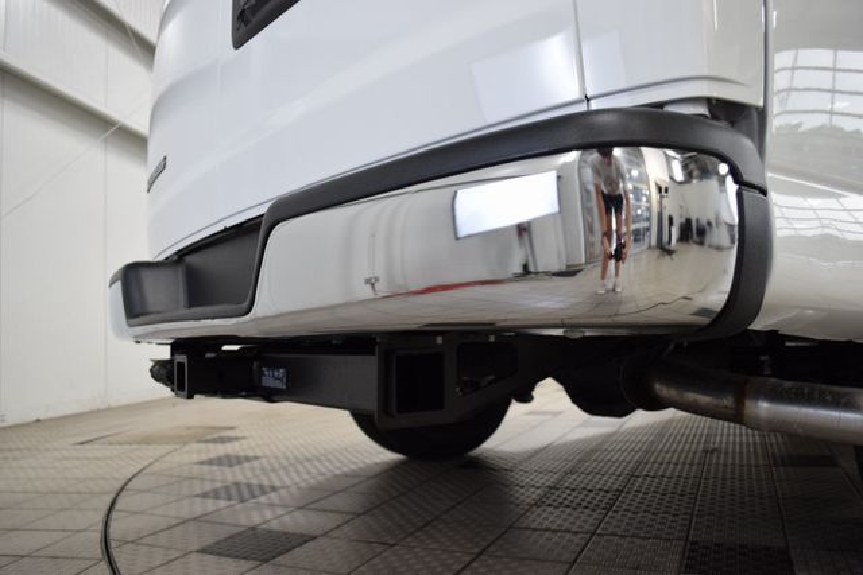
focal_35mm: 27
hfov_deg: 67.4
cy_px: 288
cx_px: 432
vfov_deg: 48.0
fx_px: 647
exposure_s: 1/60
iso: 640
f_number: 4
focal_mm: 18
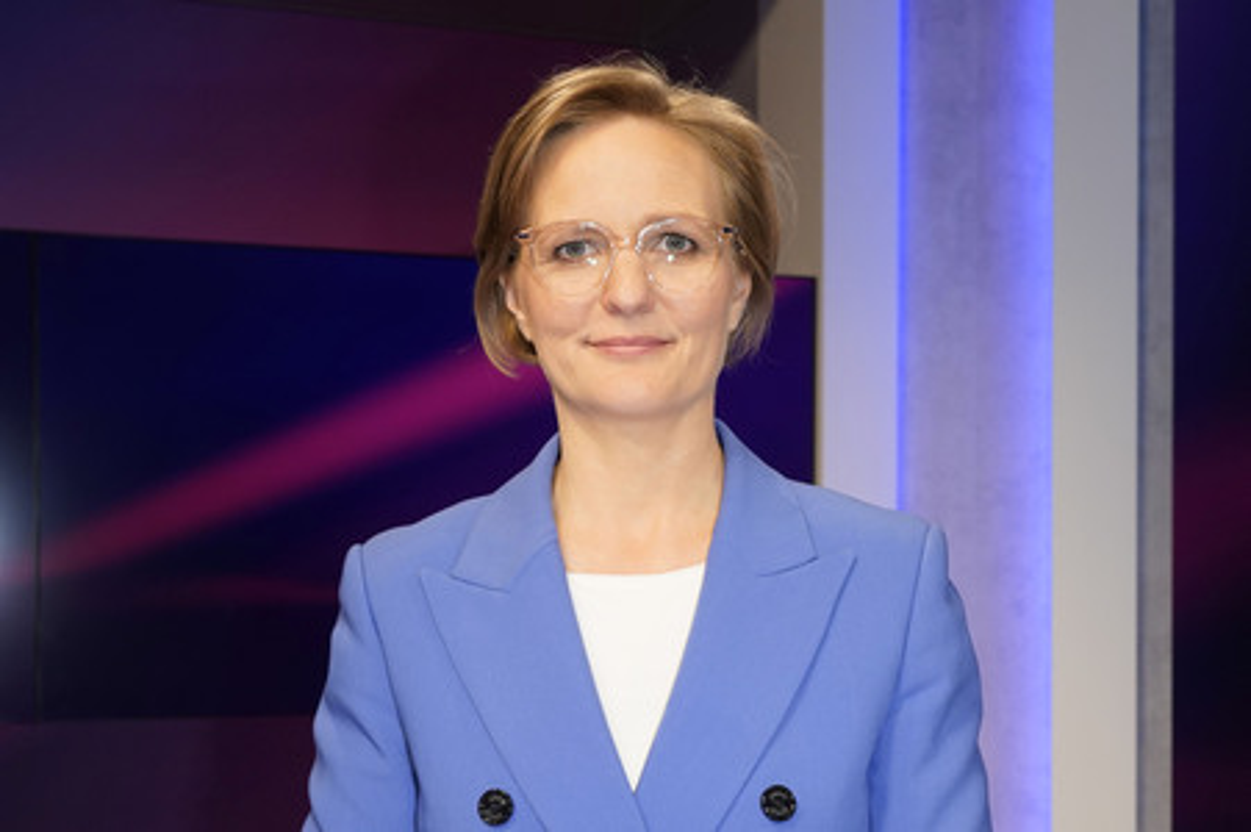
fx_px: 1215
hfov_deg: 54.5
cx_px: 626
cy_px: 416
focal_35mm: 35
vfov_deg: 37.8
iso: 2000
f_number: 5.6
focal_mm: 35
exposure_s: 1/160
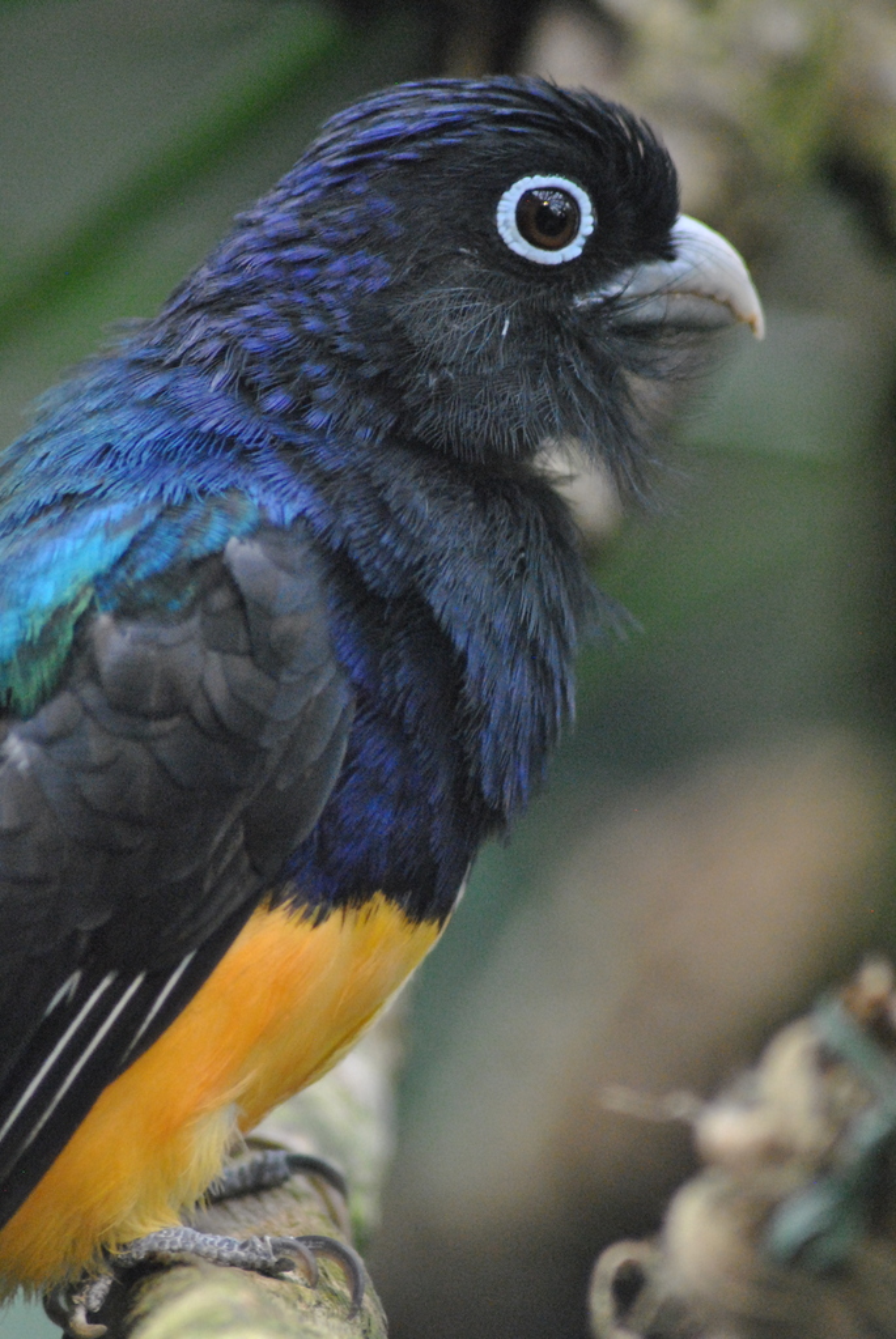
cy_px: 670
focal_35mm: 450
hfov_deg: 3.1
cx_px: 448
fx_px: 16759
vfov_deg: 4.6
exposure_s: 1/200
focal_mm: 300
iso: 1600
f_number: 5.6
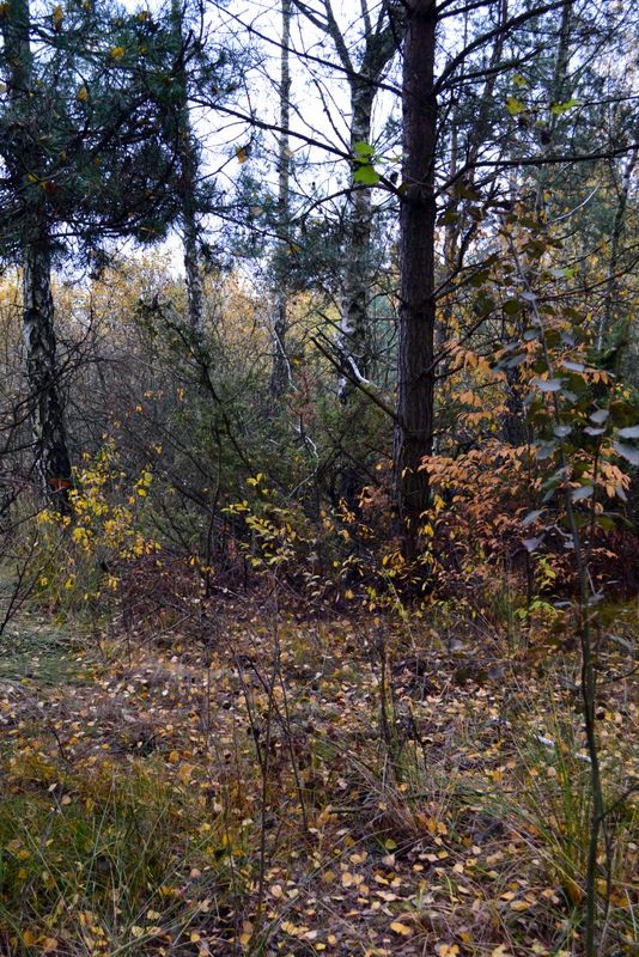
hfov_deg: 34.2
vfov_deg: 49.5
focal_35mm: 39
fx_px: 1037
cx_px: 320
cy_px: 478
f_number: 7.1
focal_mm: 26
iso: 800
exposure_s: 1/60
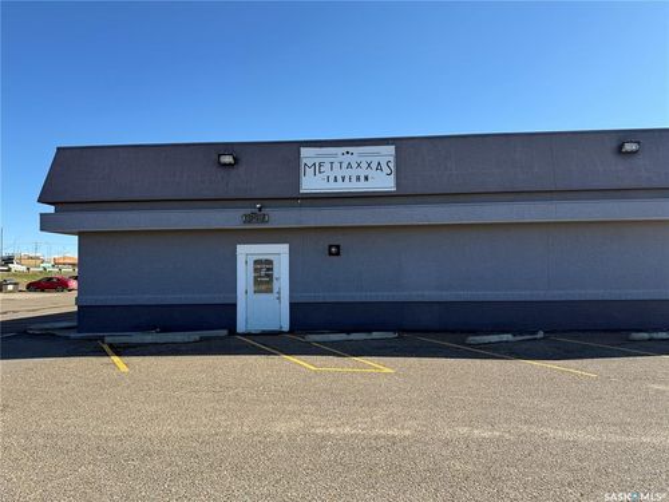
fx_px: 464
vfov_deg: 56.8
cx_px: 334
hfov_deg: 71.6
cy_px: 251
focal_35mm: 24
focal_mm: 6.76
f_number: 1.78
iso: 80
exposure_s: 1/3021
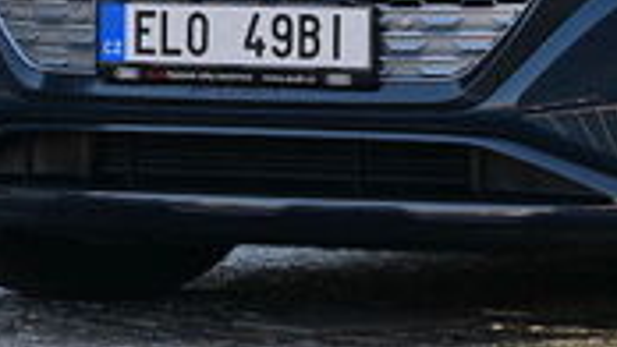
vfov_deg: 4.4
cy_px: 62
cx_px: 504
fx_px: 4533
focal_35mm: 277
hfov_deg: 7.8
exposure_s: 1/160
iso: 100
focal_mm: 50
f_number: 6.3
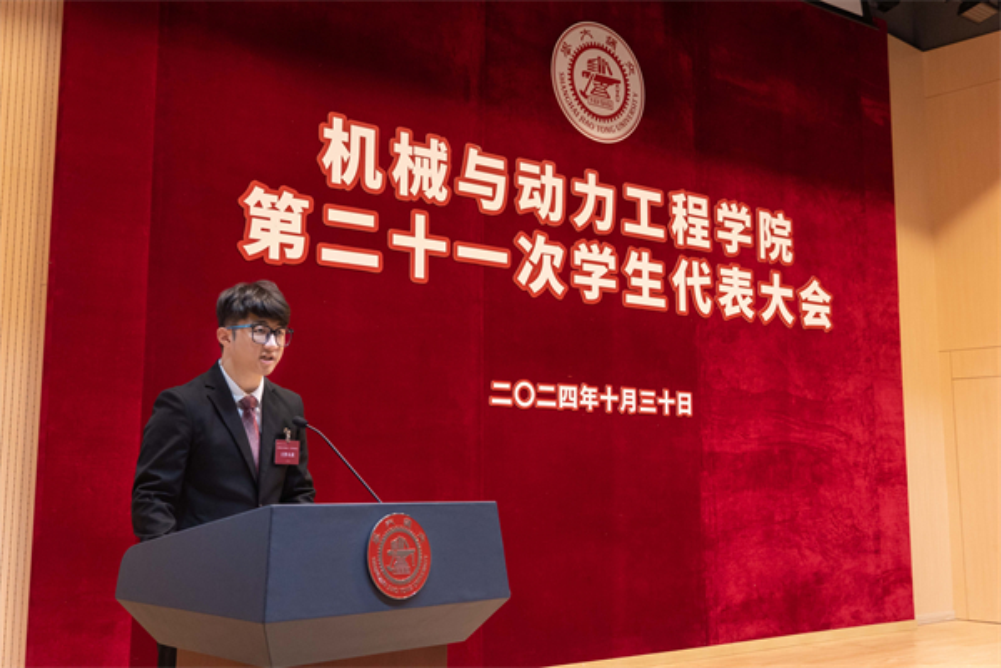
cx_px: 500
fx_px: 1084
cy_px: 334
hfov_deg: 49.6
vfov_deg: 34.2
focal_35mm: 39
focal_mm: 26
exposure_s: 1/60
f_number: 4.5
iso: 1250
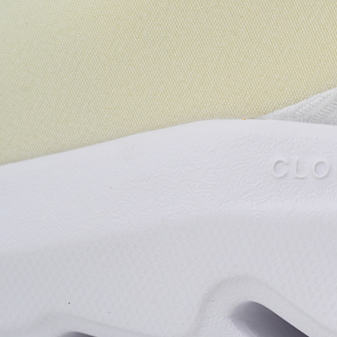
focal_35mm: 190
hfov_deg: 9.1
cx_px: 355
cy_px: 85
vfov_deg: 9.2
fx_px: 2093
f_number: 13
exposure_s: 1/100
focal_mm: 95
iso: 400
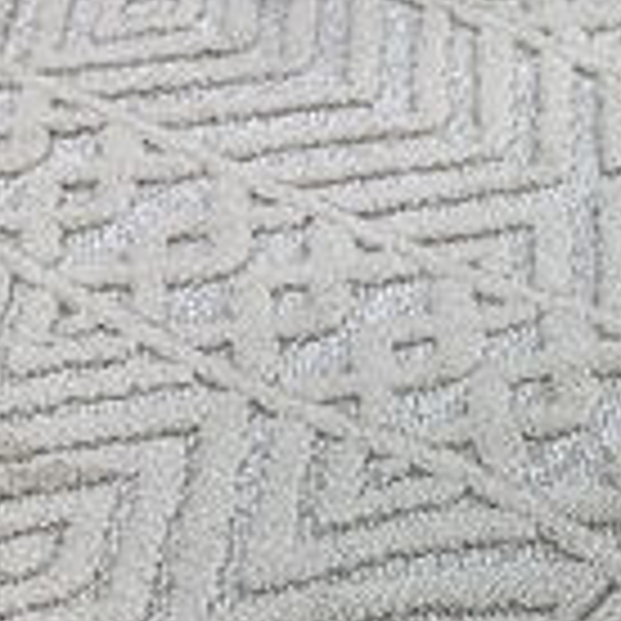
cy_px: 734
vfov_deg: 19.5
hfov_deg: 19.3
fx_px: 1705
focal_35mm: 84
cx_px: 778
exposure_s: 1/100
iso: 50
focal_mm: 4.25
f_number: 1.8
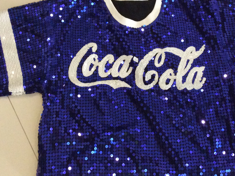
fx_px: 373
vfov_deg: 26.4
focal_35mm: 55
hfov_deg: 34.9
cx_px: 133
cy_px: 66
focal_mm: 3.3
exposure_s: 1/25
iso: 320
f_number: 2.4
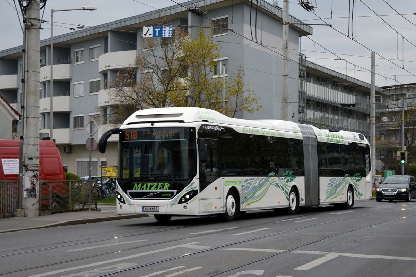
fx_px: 831
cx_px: 208
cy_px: 138
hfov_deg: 28.1
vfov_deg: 18.9
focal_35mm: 72
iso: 100
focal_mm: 48
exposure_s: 1/125
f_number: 5.6
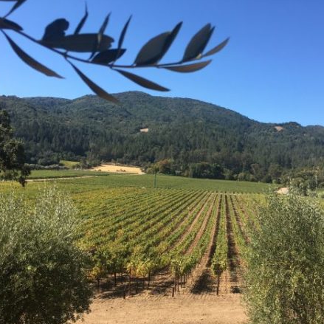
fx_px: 371
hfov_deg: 47.0
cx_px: 192
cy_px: 165
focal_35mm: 35
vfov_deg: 47.2
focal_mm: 4.15
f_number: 2.2
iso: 25
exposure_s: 1/1040
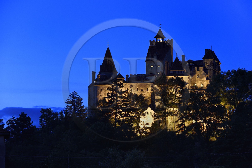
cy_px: 84
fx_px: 944
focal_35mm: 135
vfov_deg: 10.1
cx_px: 126
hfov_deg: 15.2
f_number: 7.1
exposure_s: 1/2.5
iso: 1600
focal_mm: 135
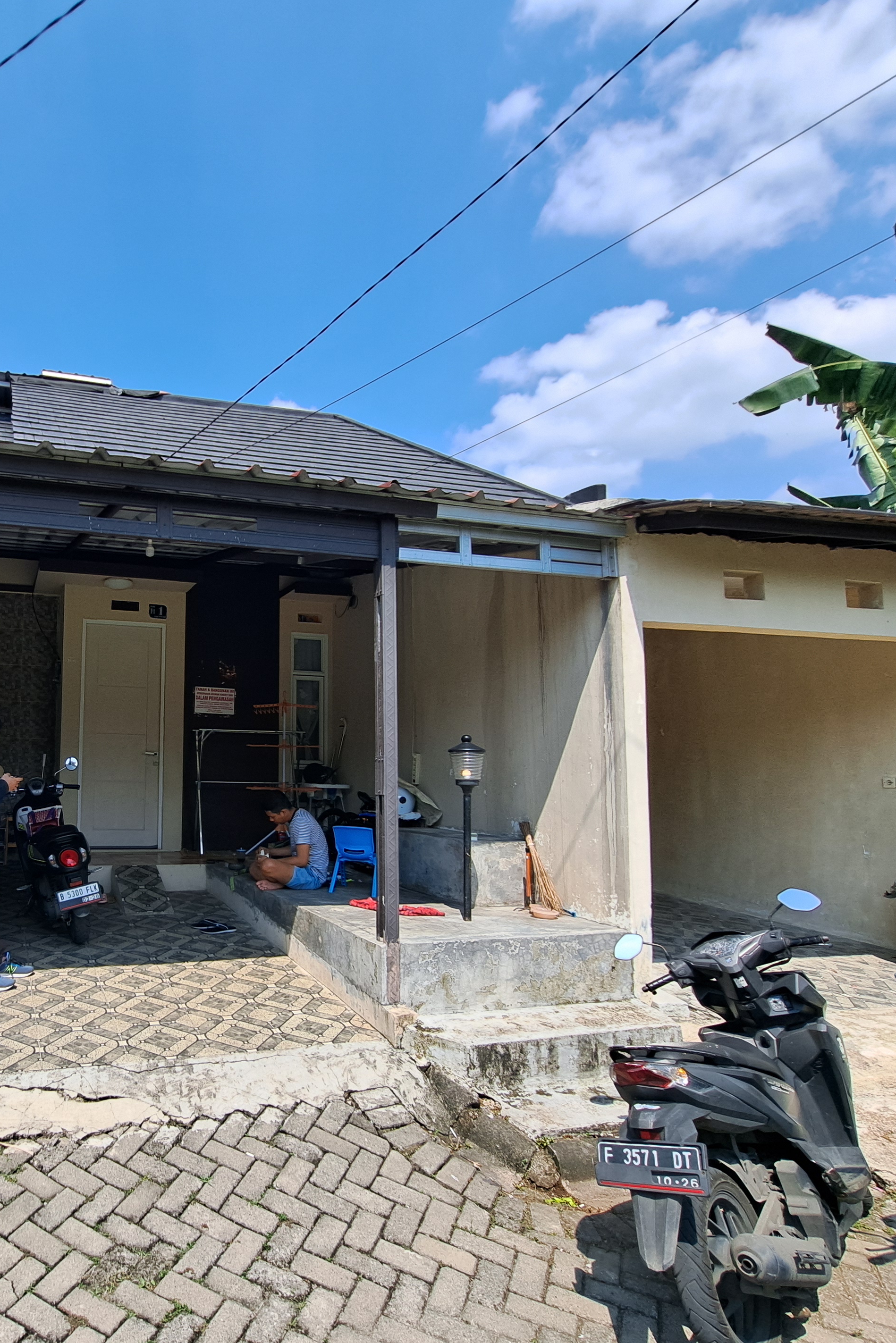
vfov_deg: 86.8
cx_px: 206
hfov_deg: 60.4
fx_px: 709
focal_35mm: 19
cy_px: 702
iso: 50
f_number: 2.2
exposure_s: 1/1175
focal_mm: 1.74
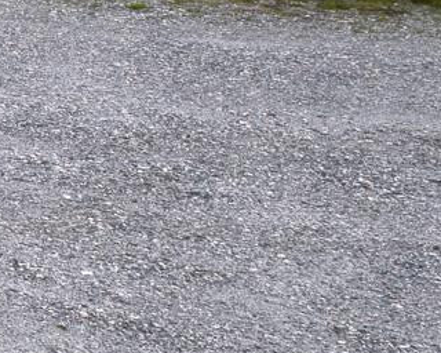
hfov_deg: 12.4
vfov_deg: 16.9
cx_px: -790
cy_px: 57
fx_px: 1175
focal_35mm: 90
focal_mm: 10
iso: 250
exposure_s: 1/500
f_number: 11
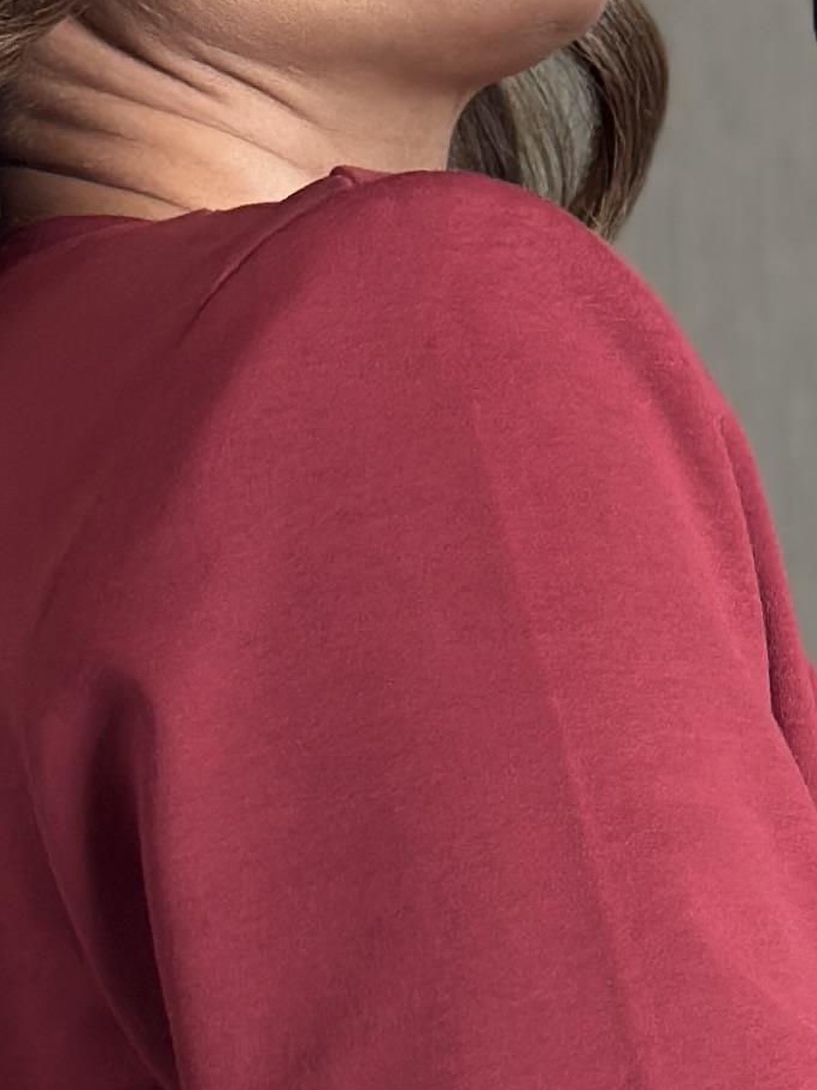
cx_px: 529
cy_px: 1113
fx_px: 6734
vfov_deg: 9.2
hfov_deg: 6.9
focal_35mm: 214
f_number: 1.78
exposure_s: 1/77
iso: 125
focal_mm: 6.86
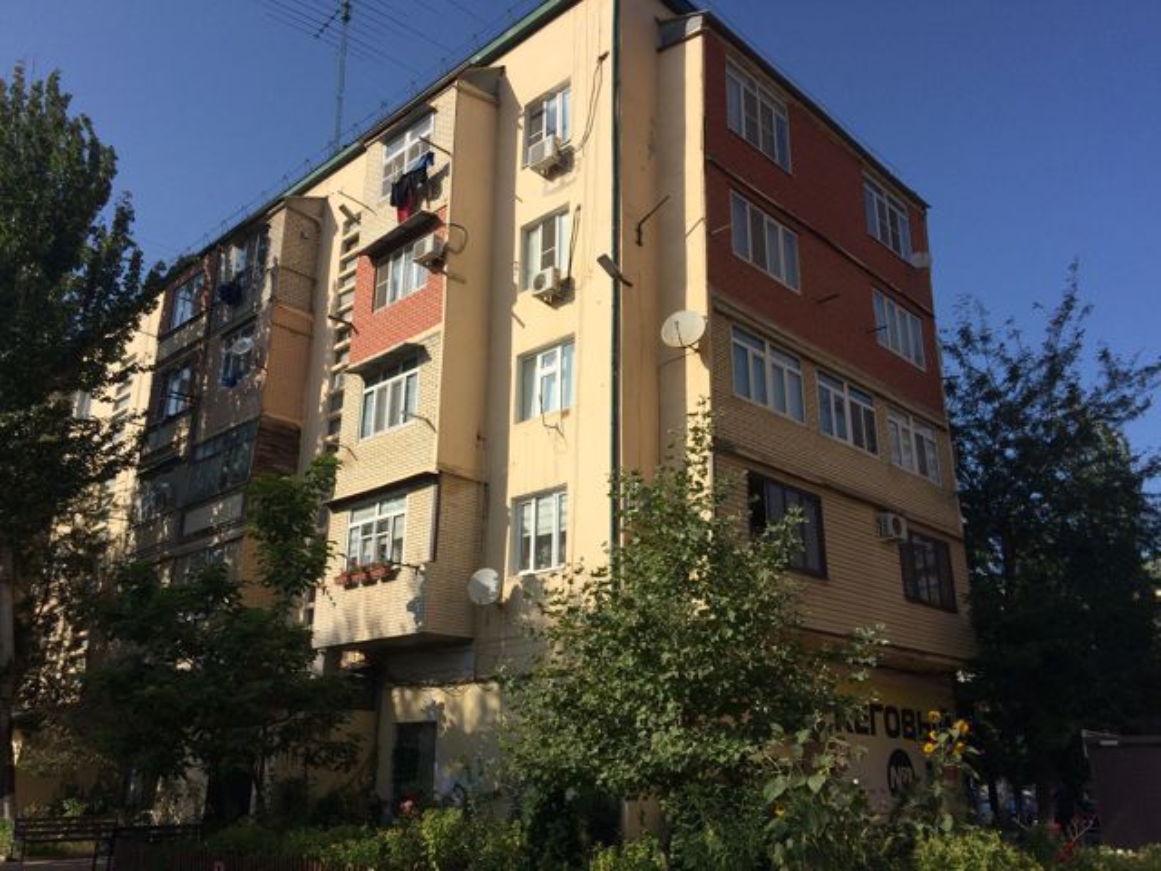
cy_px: 436
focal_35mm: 29
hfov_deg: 61.7
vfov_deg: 48.2
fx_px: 973
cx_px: 580
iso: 32
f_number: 2.2
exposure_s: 1/2740
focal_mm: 4.15
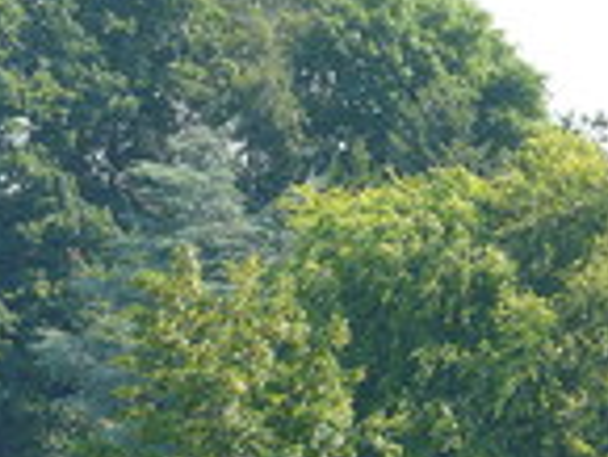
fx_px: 8860
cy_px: 570
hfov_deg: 3.9
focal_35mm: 504
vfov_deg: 3.0
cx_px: -134
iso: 100
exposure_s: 1/250
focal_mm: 30
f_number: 4
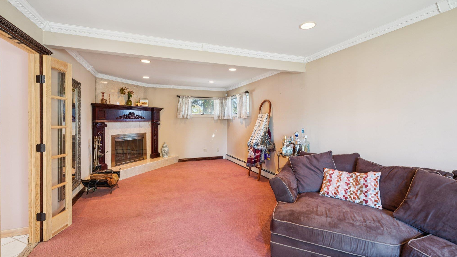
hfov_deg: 95.9
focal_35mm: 17
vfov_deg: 63.9
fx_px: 206
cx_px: 227
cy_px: 130
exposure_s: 1/6
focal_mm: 16
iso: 400
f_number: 7.1
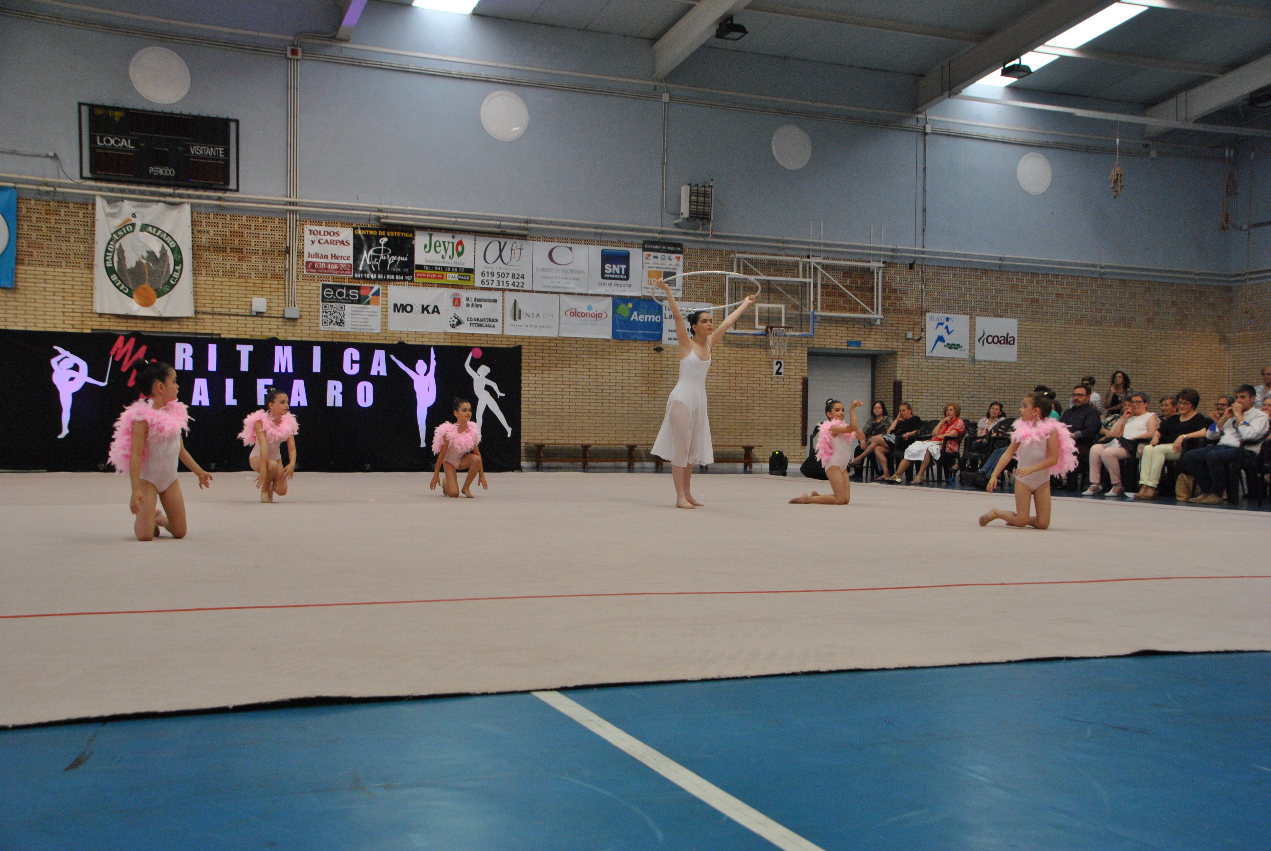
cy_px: 426
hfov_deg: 51.2
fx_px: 1326
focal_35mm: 38
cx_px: 636
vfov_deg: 35.6
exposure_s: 1/125
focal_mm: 25
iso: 800
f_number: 5.6
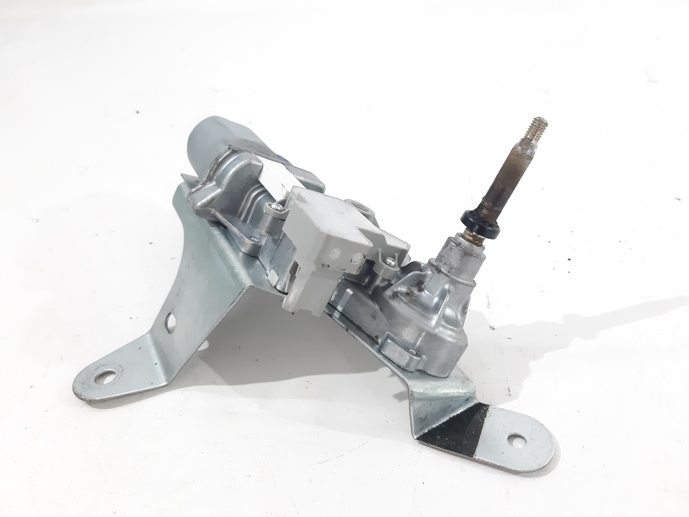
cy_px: 258
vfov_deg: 51.4
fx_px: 537
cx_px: 344
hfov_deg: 65.3
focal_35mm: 27
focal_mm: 3.93
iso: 320
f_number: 1.7
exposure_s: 1/50
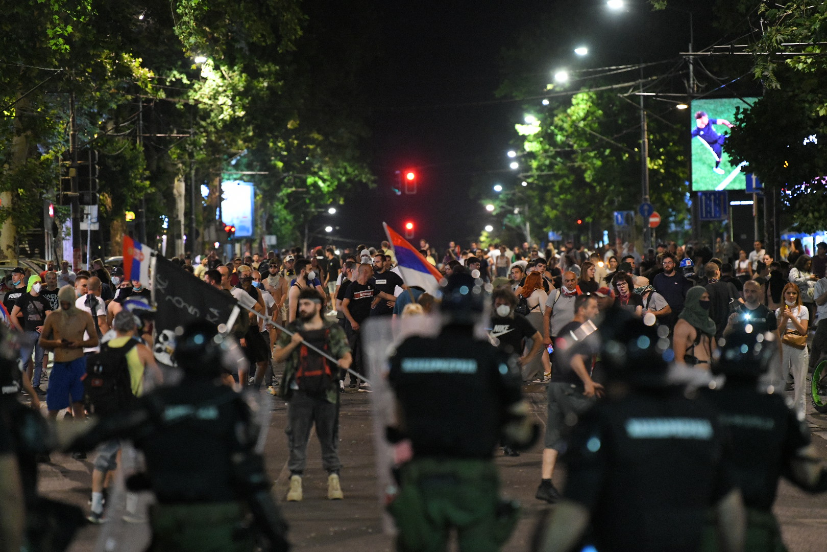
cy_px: 276
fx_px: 4594
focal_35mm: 200
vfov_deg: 6.9
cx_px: 414
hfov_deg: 10.3
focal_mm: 200
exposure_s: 1/160
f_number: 3.5
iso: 10000
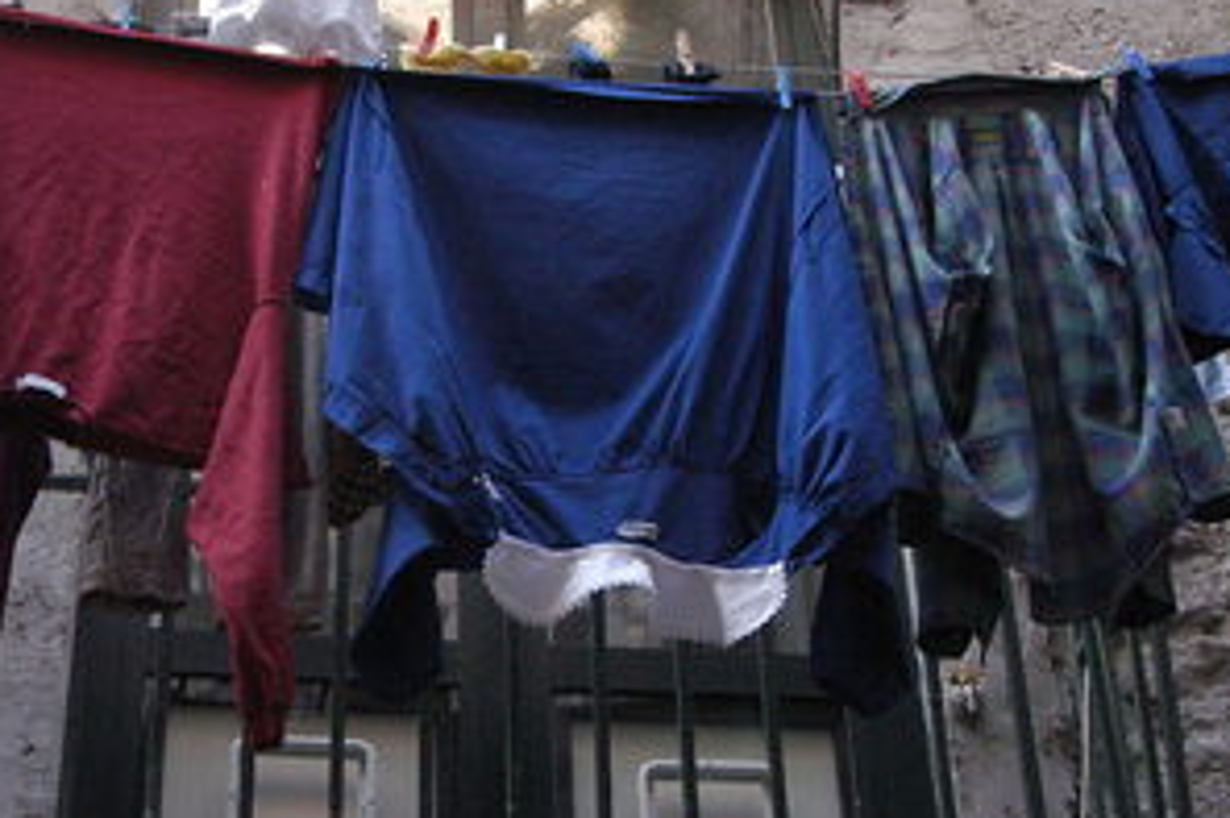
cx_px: 544
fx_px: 2493
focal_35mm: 73
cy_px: 405
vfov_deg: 18.6
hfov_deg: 27.7
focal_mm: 24
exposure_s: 1/180
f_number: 7.1
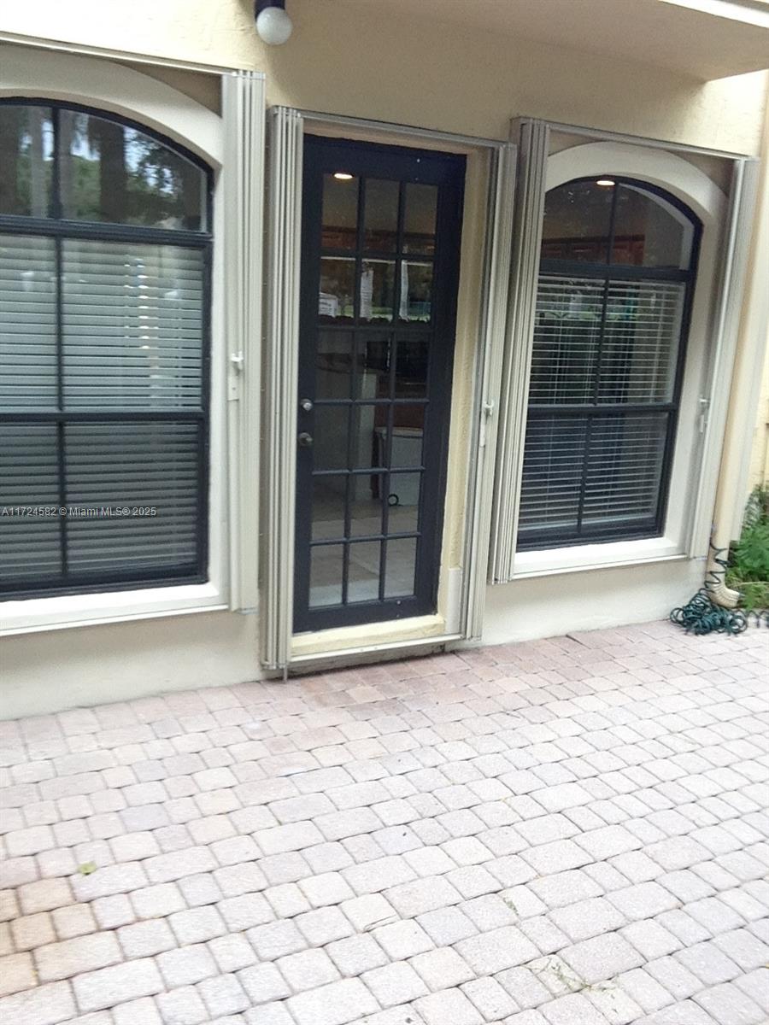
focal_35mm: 33
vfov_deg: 55.4
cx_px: 384
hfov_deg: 42.9
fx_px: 977
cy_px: 512
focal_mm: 2.15
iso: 50
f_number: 2.4
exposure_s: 1/60
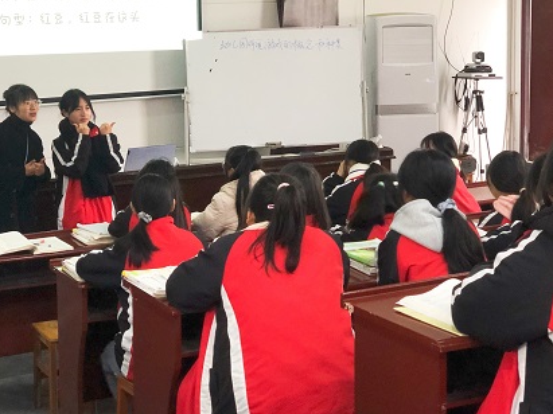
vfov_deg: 19.3
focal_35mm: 76
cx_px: 270
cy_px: 128
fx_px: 1214
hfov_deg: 25.7
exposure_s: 1/24
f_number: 2.4
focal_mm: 6
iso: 160
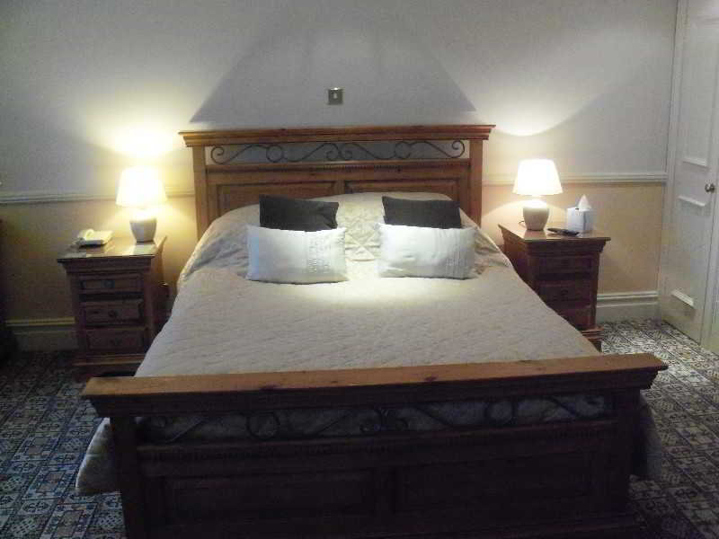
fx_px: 727
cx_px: 360
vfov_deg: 40.7
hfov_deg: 52.6
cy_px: 270
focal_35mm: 35
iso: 640
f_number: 3
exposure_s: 1/60
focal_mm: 6.3
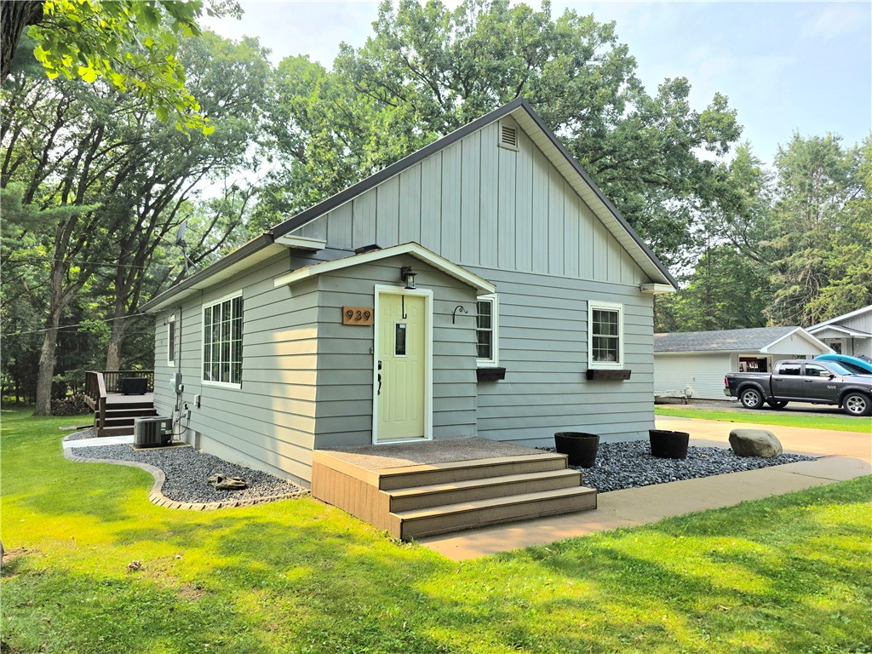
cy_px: 327
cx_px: 436
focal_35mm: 23
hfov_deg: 73.9
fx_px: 579
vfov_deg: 58.9
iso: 80
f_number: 1.7
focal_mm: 6.3
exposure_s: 1/10000
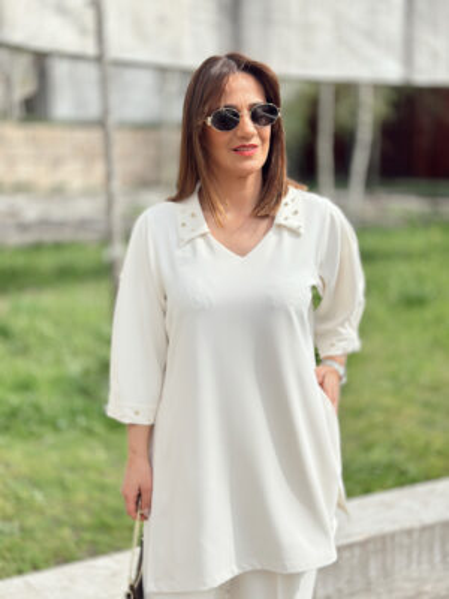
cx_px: 224
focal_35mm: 48
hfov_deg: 30.3
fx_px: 830
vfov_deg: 39.7
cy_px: 300
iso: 100
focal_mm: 6.86
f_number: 1.78
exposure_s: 1/4367
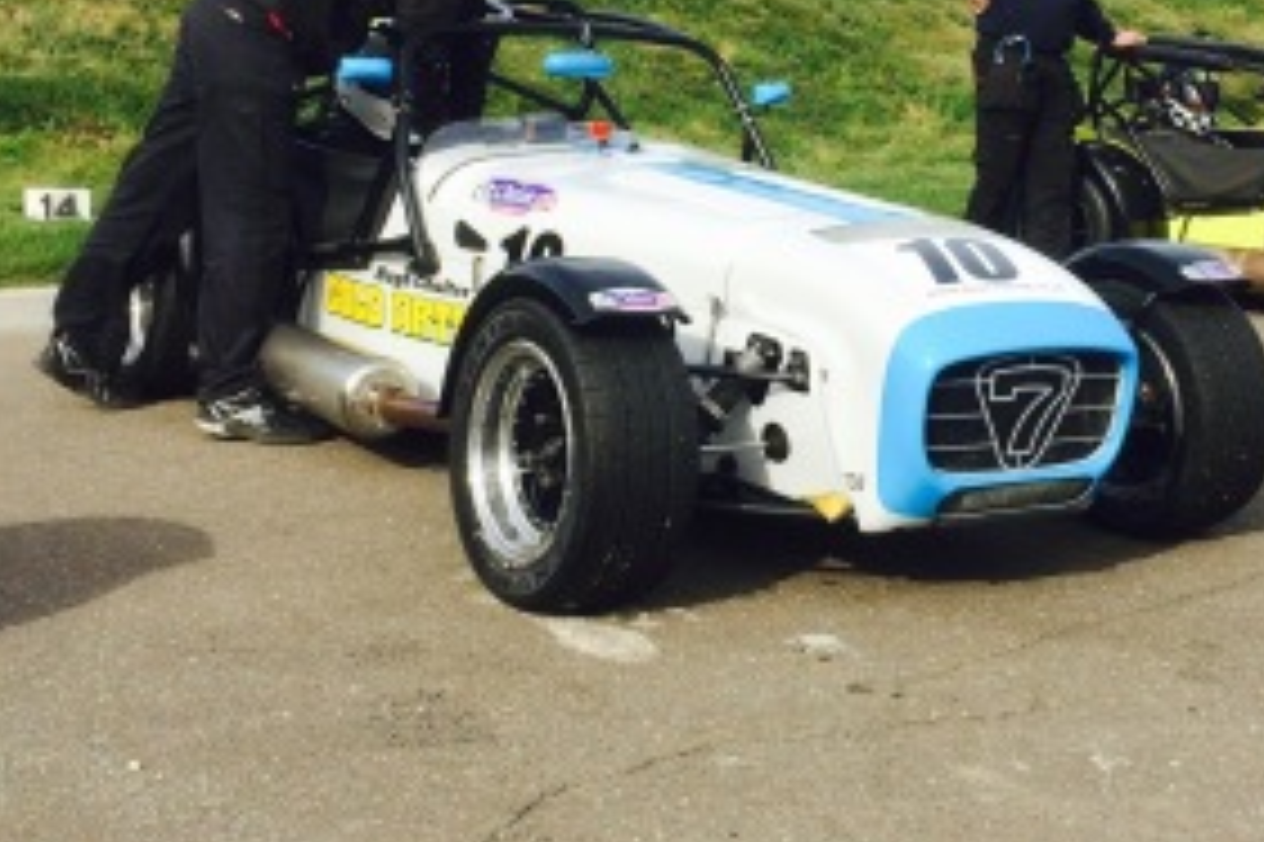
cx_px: 805
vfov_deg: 23.0
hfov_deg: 34.3
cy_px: 160
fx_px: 2035
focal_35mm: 58
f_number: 2.2
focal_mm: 4.15
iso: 32
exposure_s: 1/1709
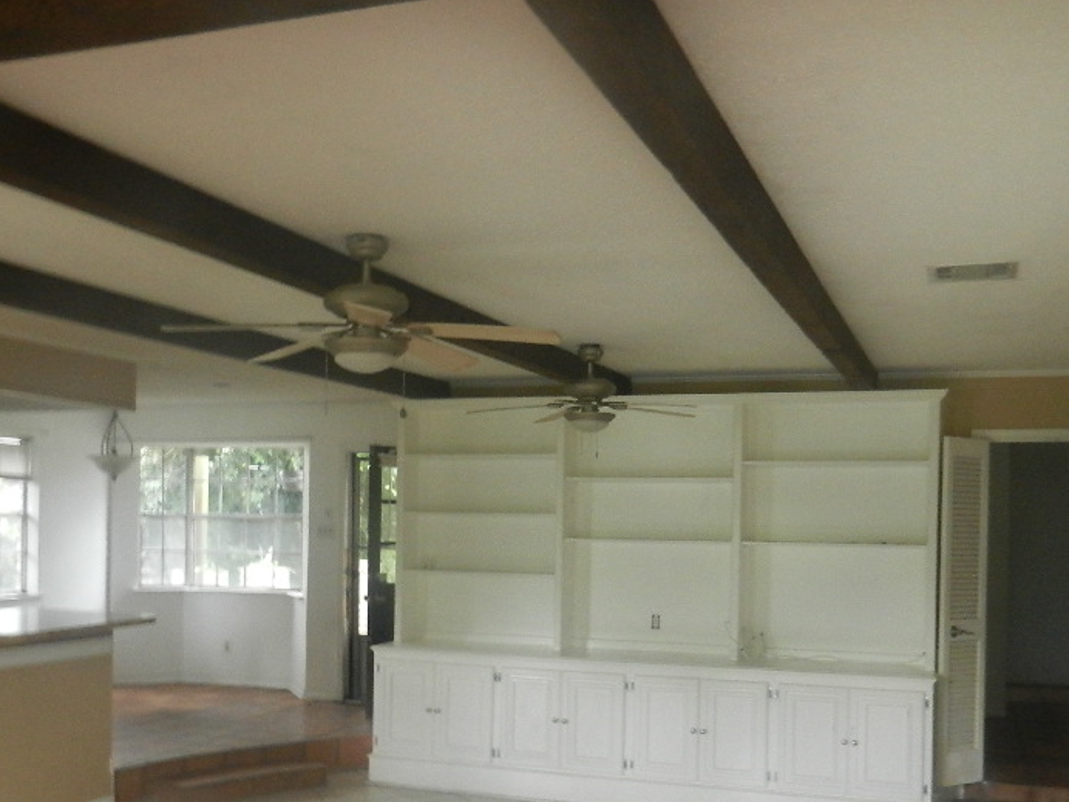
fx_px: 1143
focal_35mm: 37
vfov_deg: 38.2
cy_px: 533
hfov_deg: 50.1
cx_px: 542
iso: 400
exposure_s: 1/6
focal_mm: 4.5
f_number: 3.5
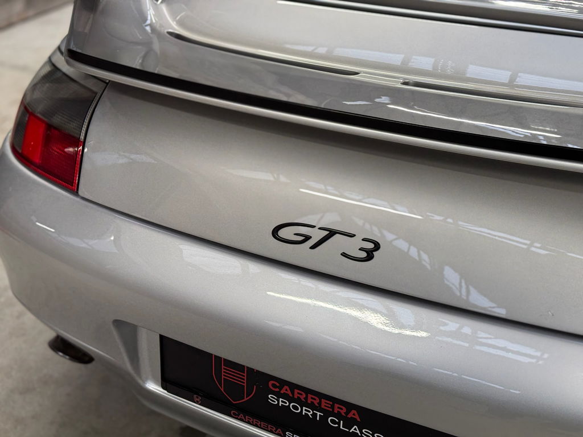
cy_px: 218
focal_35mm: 48
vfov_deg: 30.3
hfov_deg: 39.7
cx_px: 292
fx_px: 808
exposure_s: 1/50
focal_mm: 6.76
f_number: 1.78
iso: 64
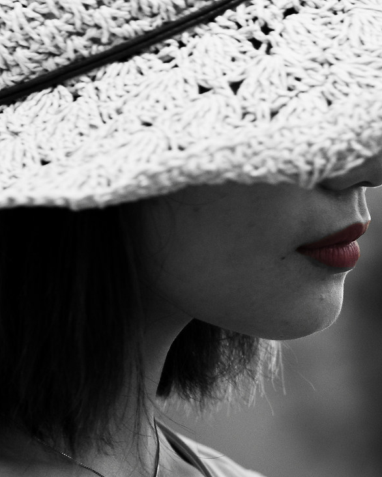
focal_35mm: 480
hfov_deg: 3.2
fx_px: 6781
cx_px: 441
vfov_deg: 4.0
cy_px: 270
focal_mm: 75
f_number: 1.8
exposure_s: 1/40
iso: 200
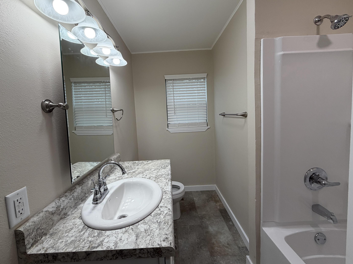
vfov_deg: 81.7
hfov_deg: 98.1
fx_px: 153
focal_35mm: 15
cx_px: 170
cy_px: 125
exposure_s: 1/120
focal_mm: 2.22
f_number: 2.2
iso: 80
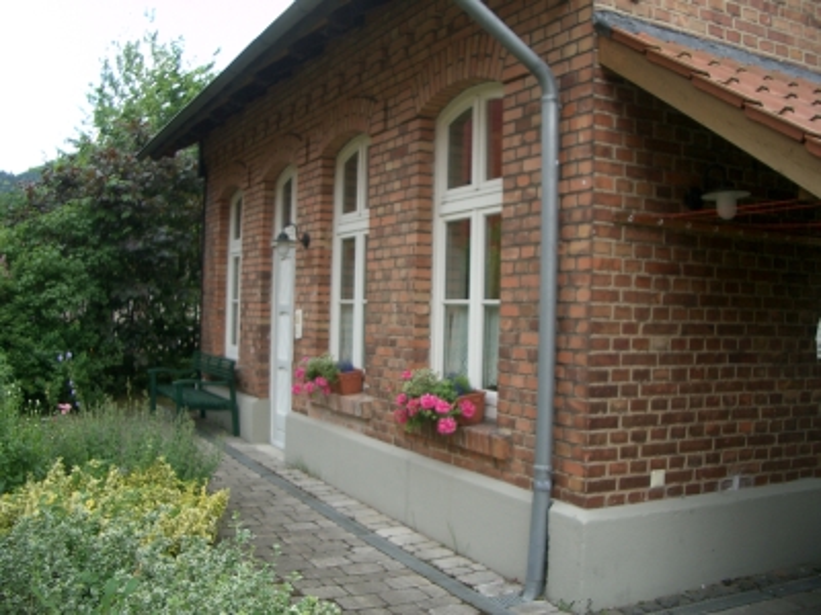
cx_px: 410
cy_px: 308
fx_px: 830
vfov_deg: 40.7
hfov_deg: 52.6
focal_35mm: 35
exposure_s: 1/160
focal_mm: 5.8
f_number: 2.6
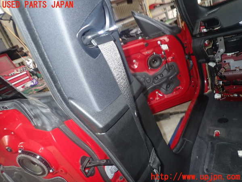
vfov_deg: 54.9
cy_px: 91
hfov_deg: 69.4
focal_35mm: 25
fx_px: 175
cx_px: 121
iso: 250
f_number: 2
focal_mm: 4.5
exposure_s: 1/30
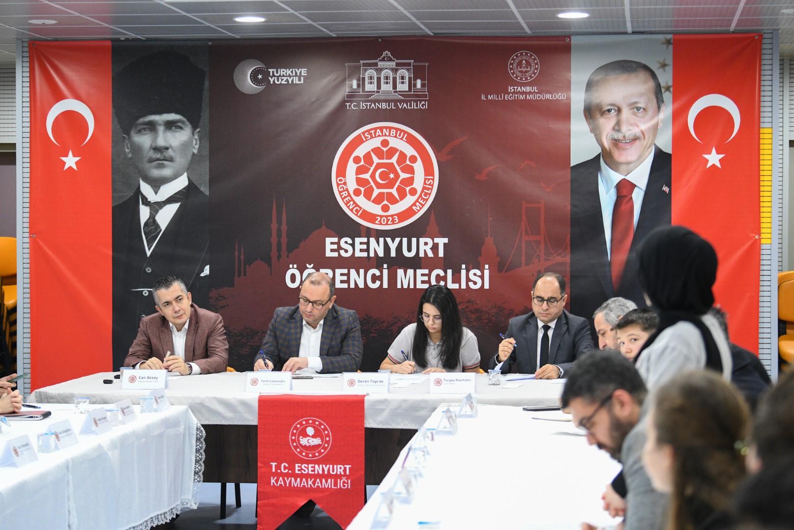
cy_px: 265
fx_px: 1544
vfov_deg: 19.5
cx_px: 397
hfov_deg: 28.8
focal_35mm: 70
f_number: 2.8
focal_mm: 70
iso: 2000
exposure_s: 1/200
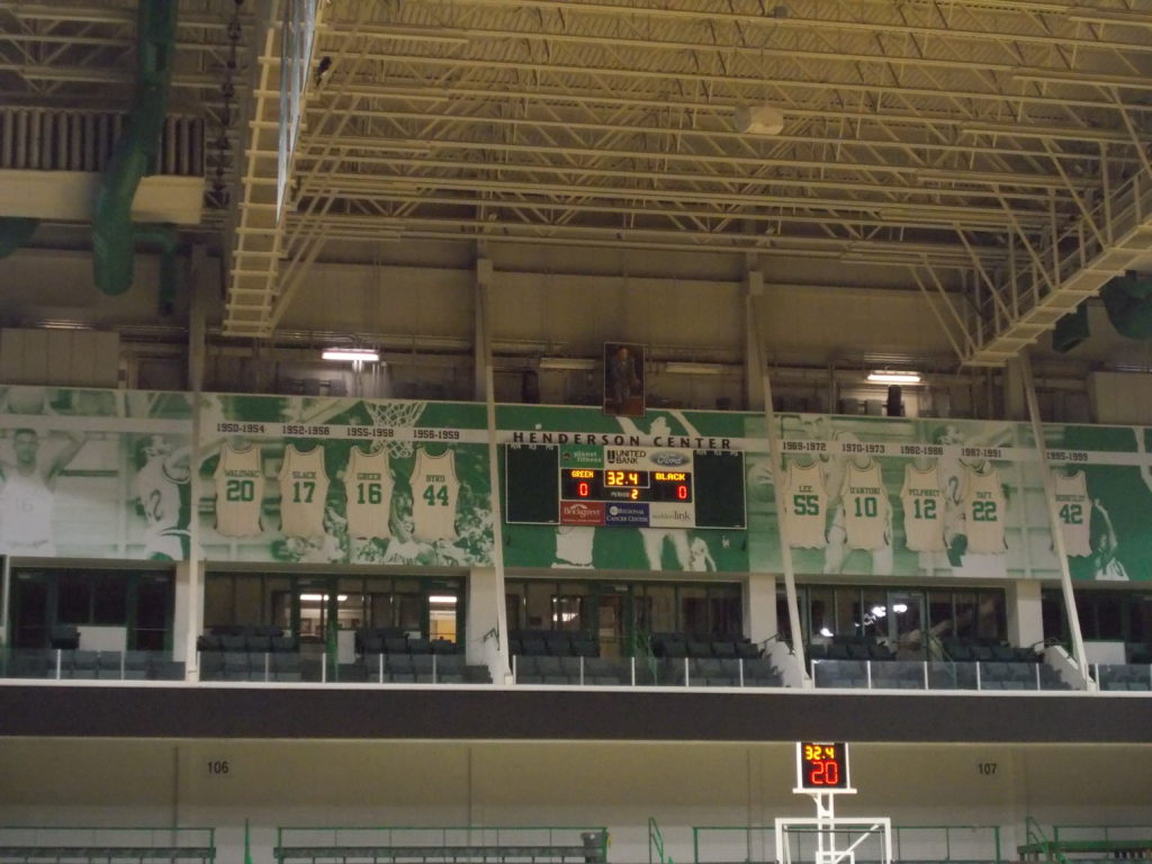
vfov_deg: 22.3
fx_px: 2196
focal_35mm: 66
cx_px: 576
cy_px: 432
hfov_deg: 29.4
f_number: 5.3
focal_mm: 11.8
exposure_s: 1/60
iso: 800
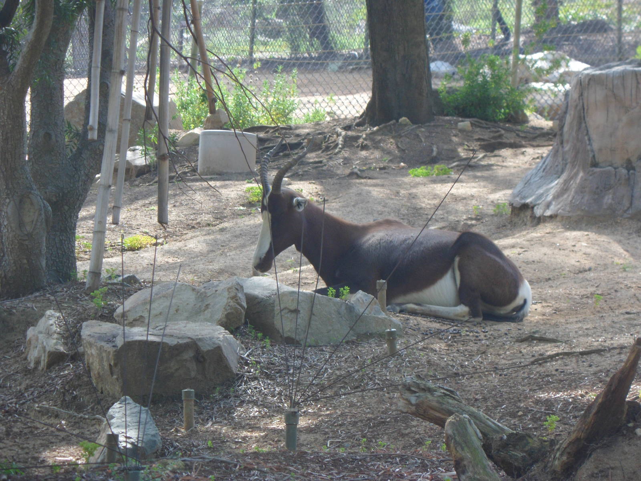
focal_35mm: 270
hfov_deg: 7.3
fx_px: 5000
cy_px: 240
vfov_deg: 5.5
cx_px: 320
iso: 80
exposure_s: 1/90
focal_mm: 46.8
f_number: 5.9
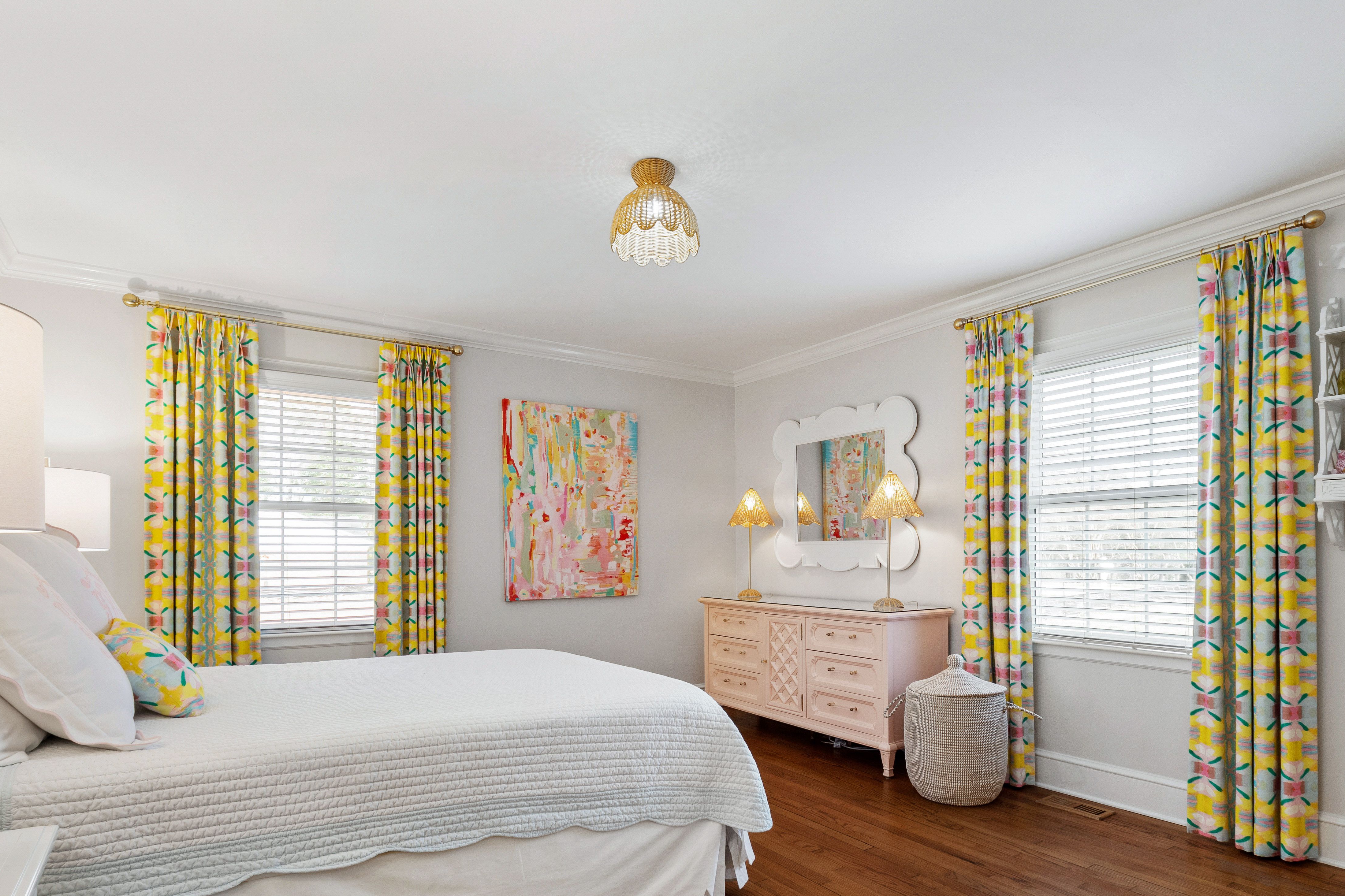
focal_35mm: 19
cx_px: 693
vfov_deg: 64.0
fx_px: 710
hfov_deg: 86.9
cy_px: 532
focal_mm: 10
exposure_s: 1/3
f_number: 8
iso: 100
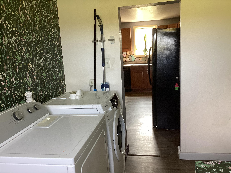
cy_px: 86
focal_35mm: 31
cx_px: 116
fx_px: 207
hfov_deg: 58.4
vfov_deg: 45.4
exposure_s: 1/50
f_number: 2.4
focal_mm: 3.3
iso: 125
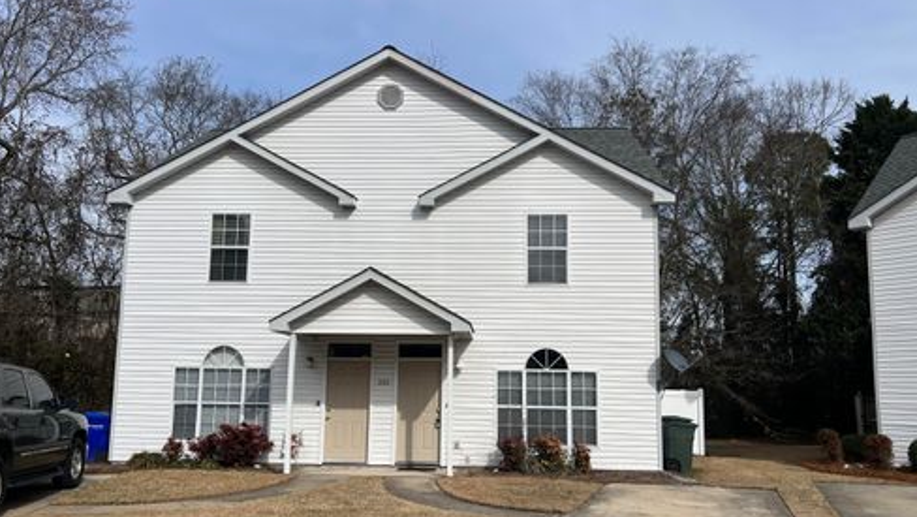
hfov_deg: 66.0
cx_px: 458
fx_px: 705
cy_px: 302
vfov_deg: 40.1
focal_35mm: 29
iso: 50
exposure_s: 1/7463
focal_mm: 5.7
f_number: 1.5
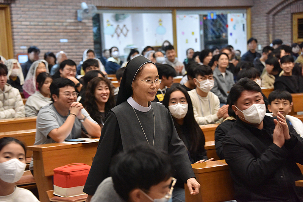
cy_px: 101
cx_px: 152
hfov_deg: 19.5
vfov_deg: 13.0
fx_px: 884
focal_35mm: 105
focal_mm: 105
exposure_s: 1/125
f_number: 5.6
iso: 7200
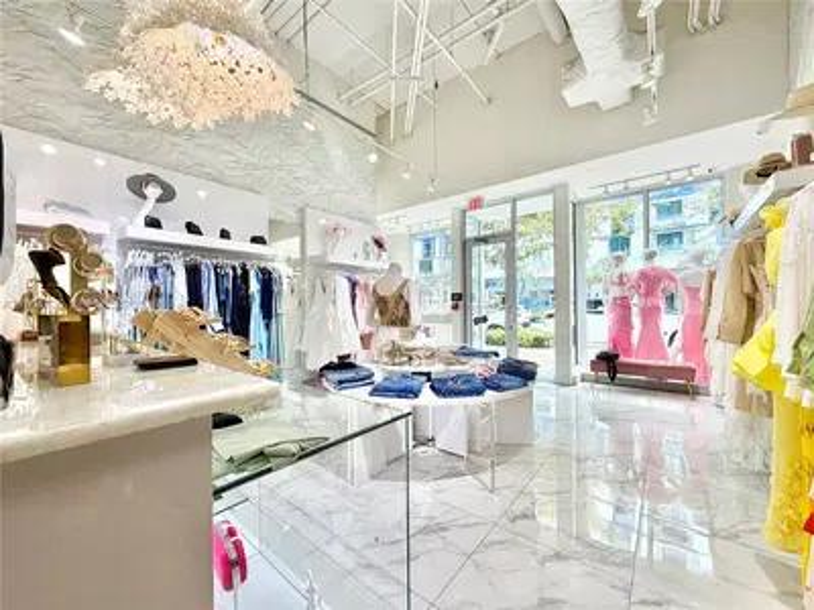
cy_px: 305
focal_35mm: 14
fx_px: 329
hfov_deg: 102.1
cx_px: 407
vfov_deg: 85.7
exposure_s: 1/120
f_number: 2.2
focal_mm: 2.22
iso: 80
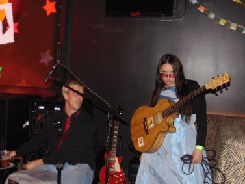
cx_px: 117
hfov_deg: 36.2
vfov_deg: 27.5
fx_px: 375
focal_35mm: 53
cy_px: 93
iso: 250
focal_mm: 9
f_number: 3.5
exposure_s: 1/8
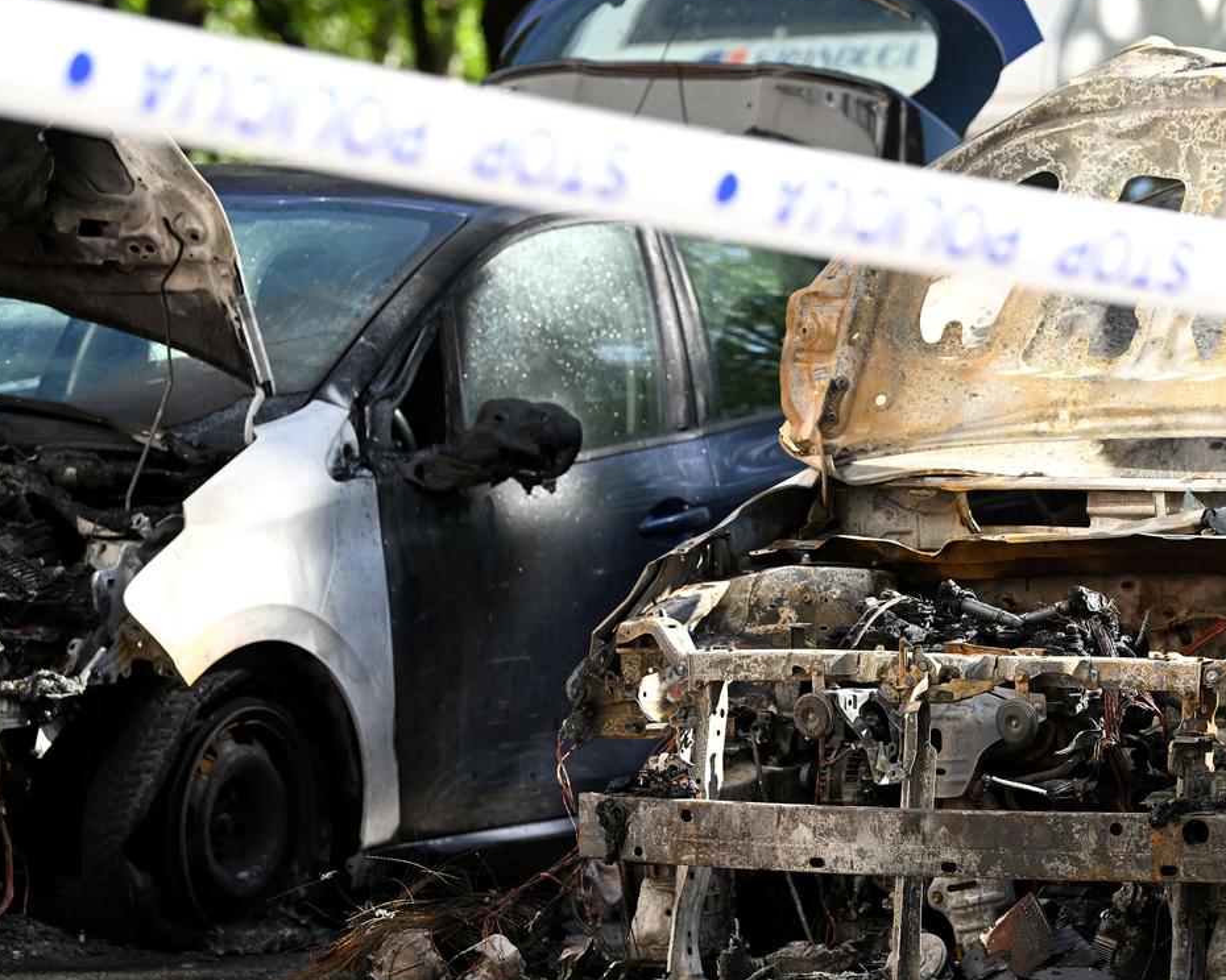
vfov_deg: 7.4
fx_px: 7620
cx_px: 1026
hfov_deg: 9.2
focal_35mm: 210
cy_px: 557
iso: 1000
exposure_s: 1/2500
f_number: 4
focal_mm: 130
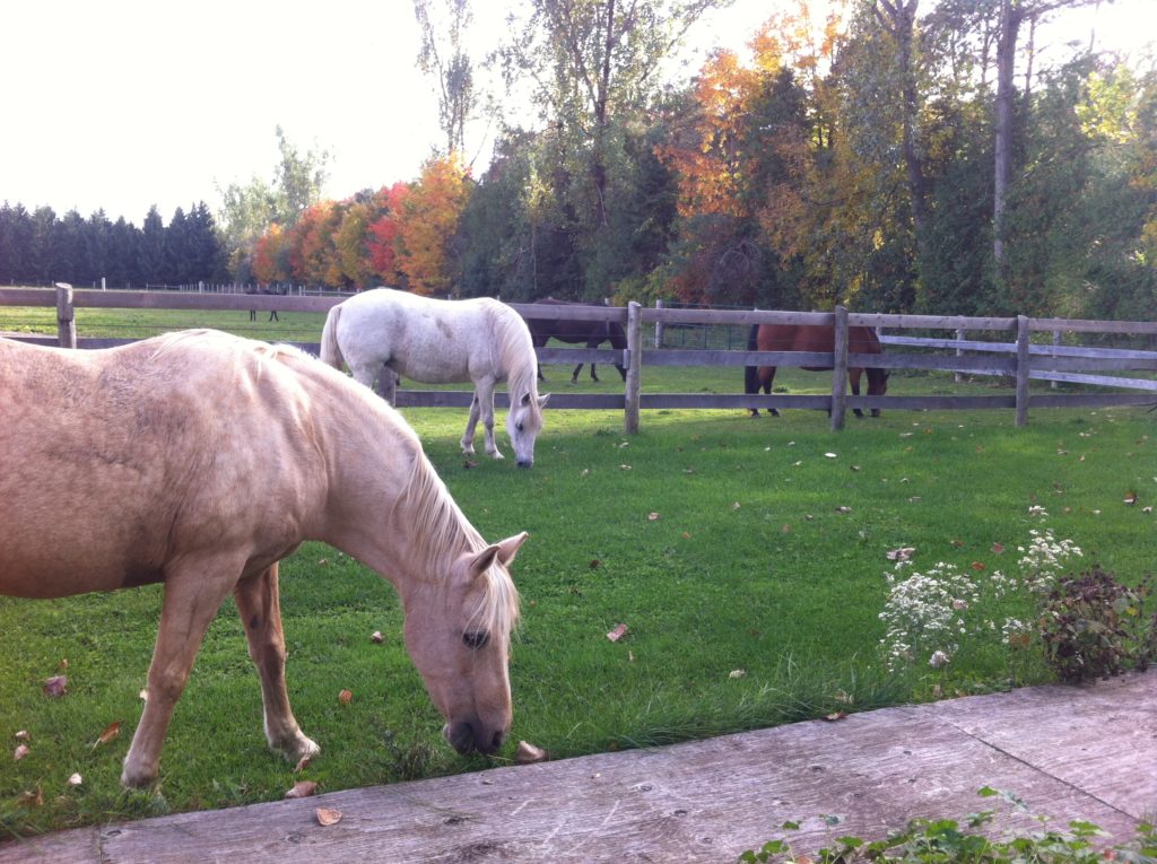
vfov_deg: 40.6
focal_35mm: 35
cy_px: 432
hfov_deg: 52.7
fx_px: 1168
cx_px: 578
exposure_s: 1/142
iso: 80
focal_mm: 3.85
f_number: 2.8
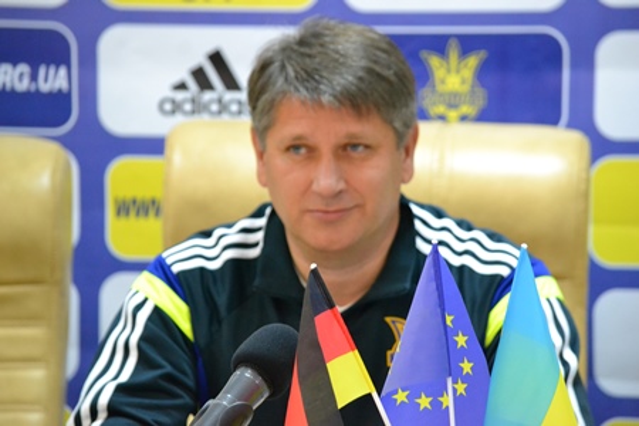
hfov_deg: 7.6
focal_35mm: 270
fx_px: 4792
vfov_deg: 5.1
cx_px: 320
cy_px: 213
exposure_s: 1/80
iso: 3200
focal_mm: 180
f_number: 5
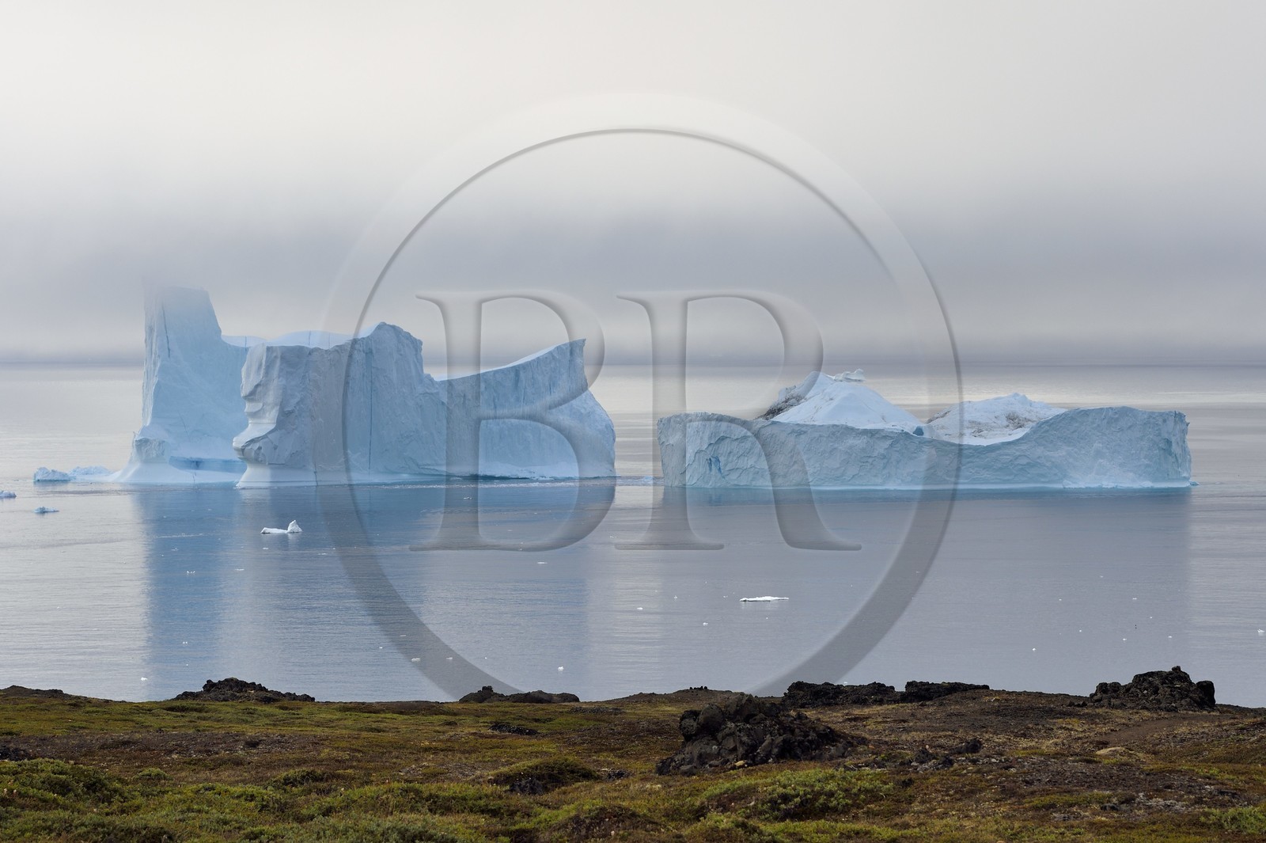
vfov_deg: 8.8
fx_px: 5448
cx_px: 633
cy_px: 422
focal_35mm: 155
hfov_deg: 13.3
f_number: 13
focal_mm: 155
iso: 200
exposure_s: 1/250
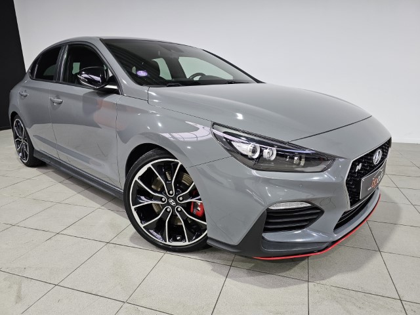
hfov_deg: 73.9
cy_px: 158
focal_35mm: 23
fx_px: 279
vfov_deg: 58.9
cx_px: 210
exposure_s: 1/180
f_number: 1.7
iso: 160
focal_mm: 6.3
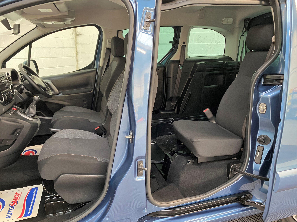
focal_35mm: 26
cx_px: 148
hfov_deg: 67.3
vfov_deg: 53.1
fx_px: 223
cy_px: 111
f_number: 1.8
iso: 320
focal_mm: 4.25
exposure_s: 1/50
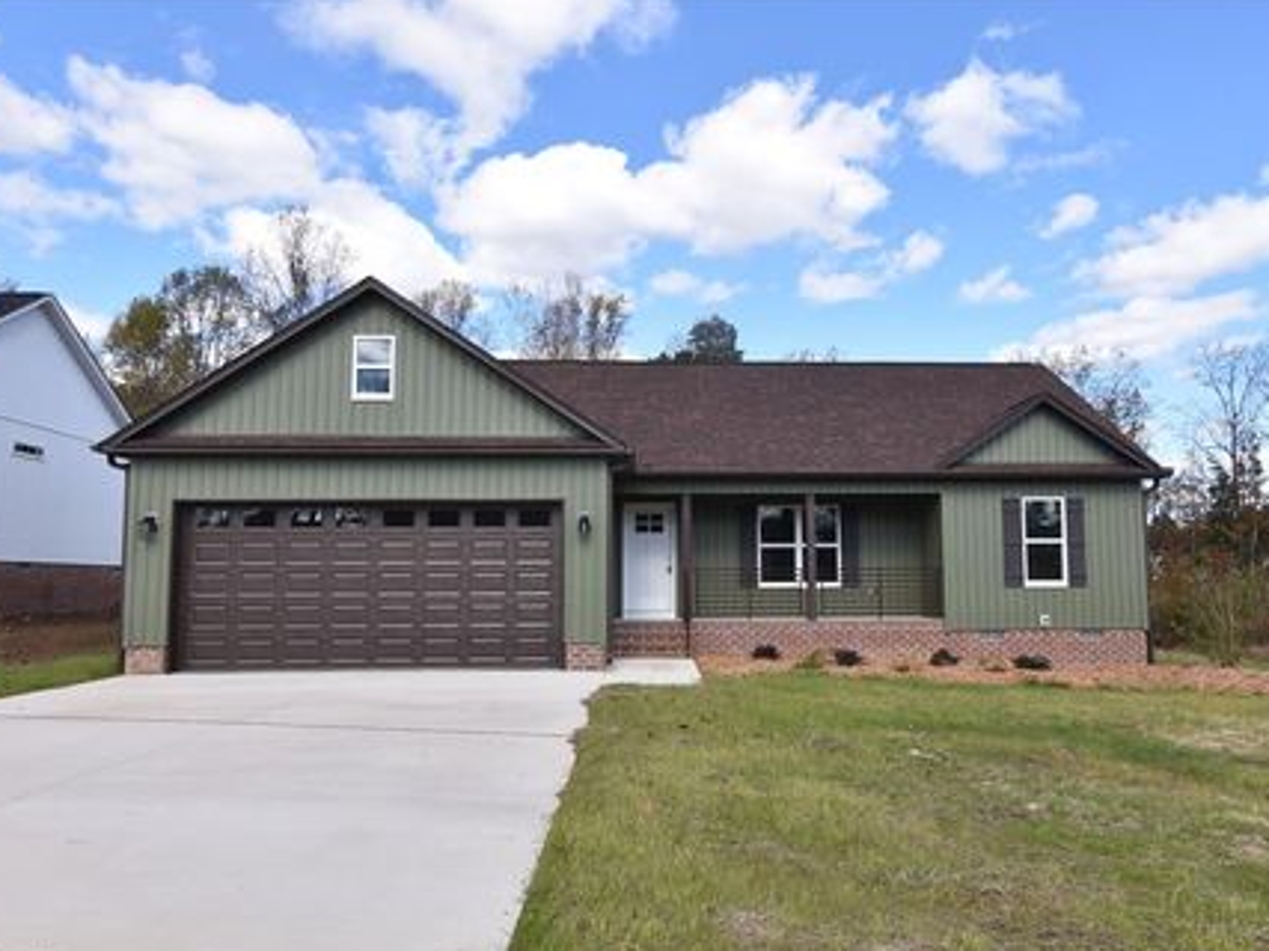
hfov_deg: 65.2
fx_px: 990
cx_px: 701
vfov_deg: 51.3
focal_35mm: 27
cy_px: 483
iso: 125
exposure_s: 1/250
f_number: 8
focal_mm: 16
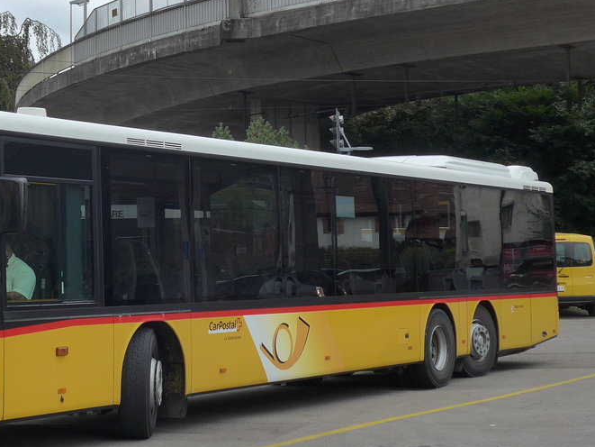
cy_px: 150
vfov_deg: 16.6
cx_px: 144
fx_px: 1530
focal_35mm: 89
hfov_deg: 21.8
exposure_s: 1/640
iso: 125
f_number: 3.2
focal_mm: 10.1
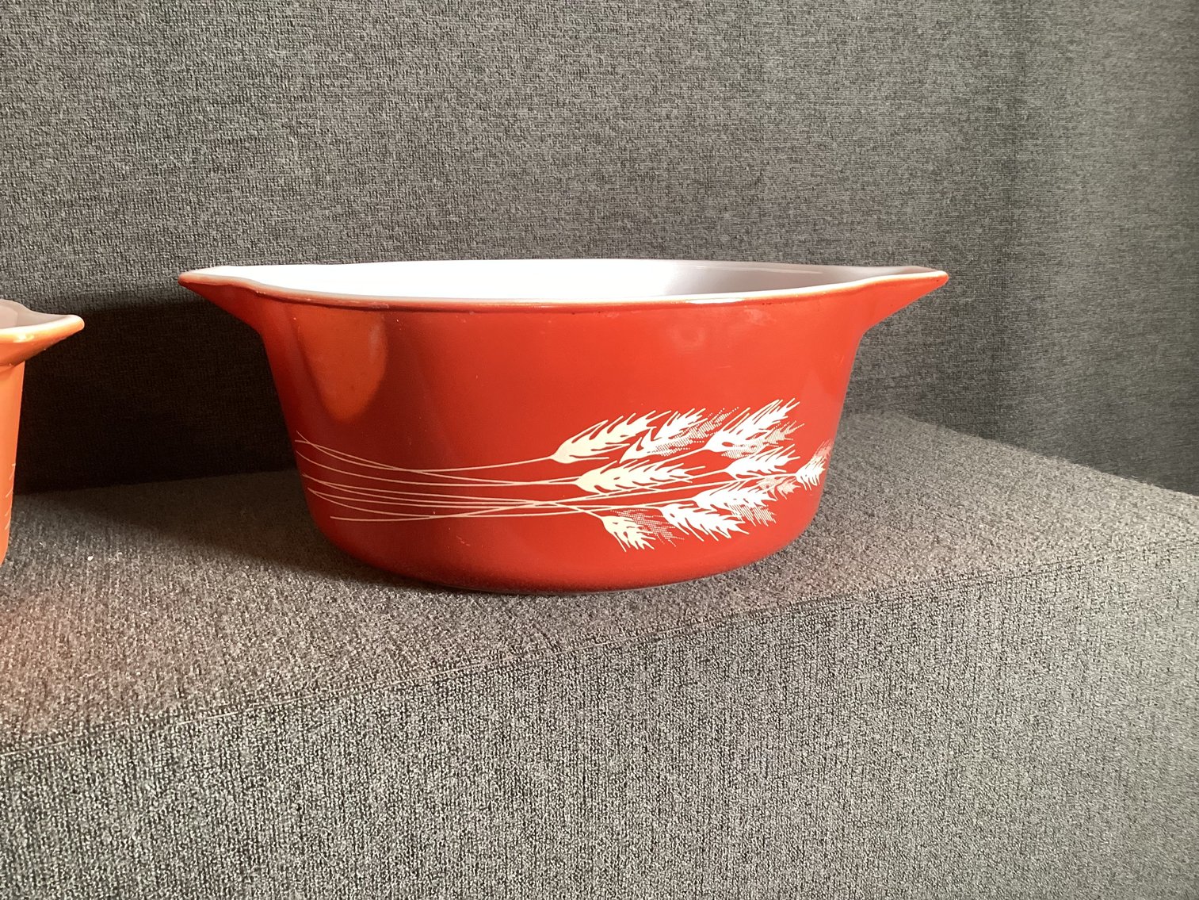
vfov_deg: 45.4
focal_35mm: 31
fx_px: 1074
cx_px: 600
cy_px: 450
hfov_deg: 58.3
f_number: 2.4
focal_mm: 3.3
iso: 160
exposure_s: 1/50
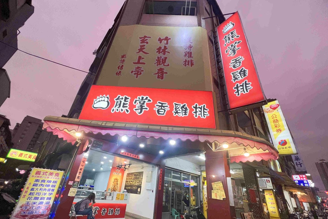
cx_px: 160
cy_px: 126
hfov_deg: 104.2
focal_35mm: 14
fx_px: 128
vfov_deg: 80.7
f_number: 1.8
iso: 250
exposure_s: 1/120
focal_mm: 1.57
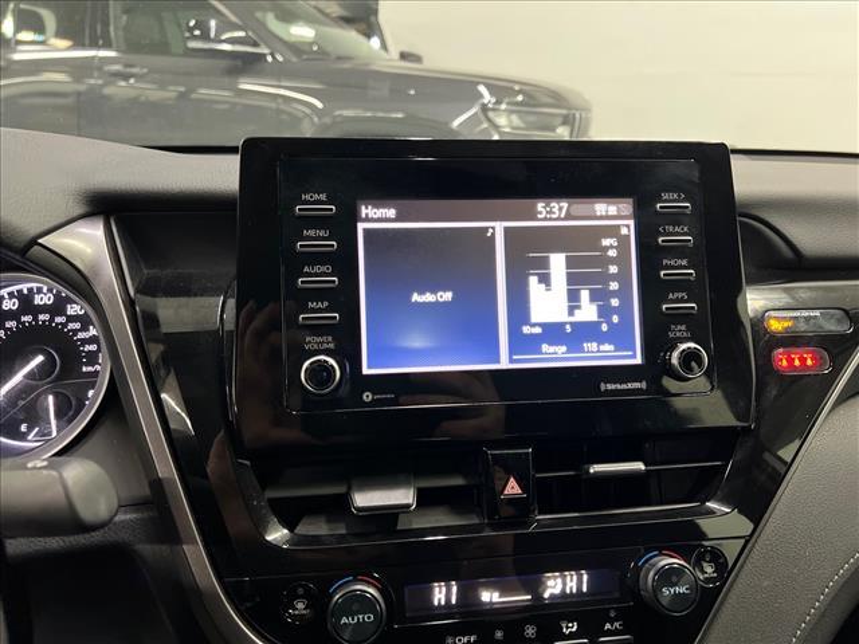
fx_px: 645
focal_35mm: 26
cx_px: 430
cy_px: 322
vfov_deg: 53.1
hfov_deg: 67.3
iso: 640
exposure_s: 1/30
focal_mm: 5.7
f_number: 1.5
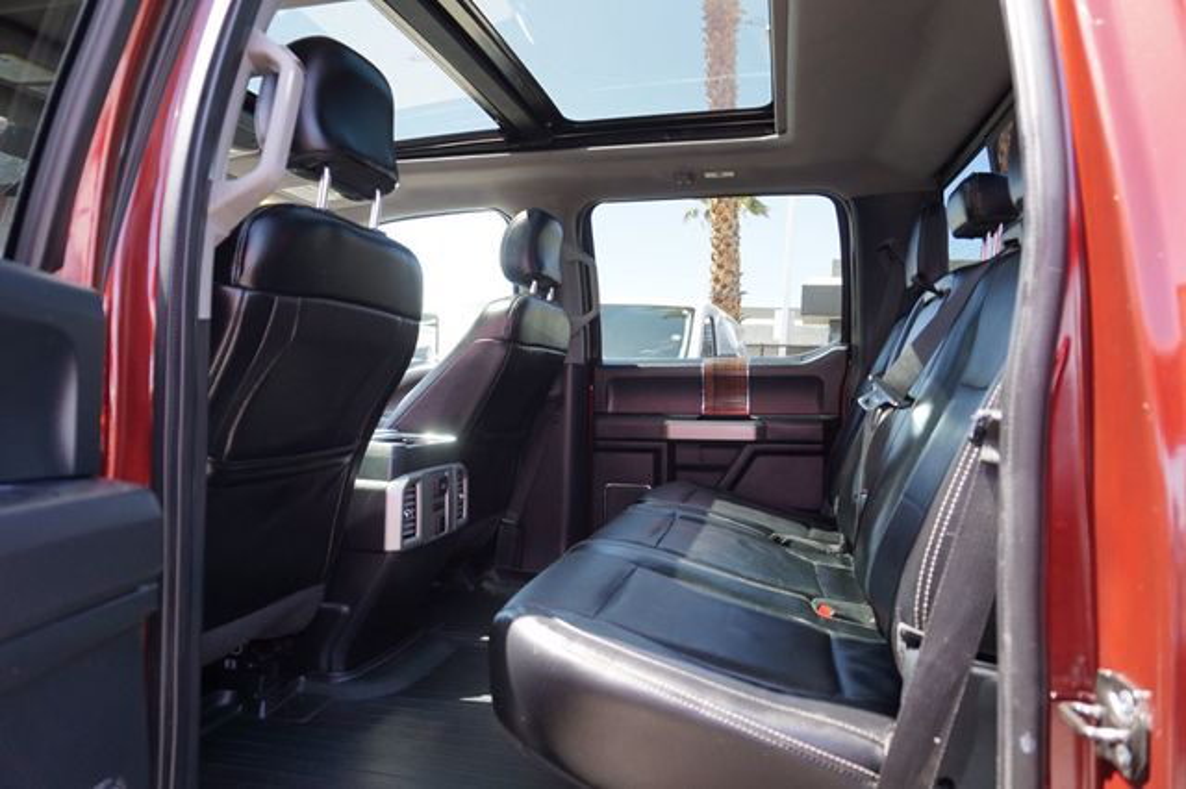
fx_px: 790
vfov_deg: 53.1
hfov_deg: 73.8
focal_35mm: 24
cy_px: 394
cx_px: 593
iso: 100
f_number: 4
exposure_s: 1/60
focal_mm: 16
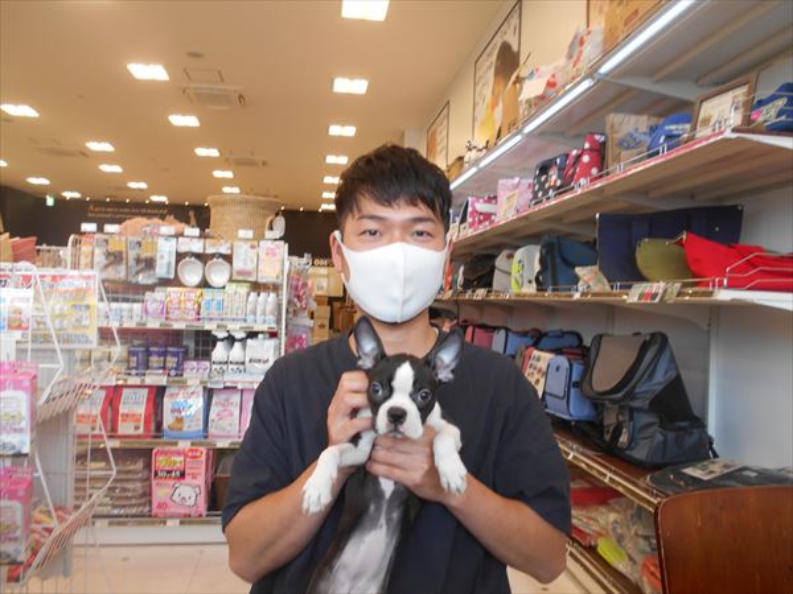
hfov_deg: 67.3
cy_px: 297
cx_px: 396
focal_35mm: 26
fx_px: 596
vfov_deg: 53.1
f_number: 3.2
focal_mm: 4.6
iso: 80
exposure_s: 1/40
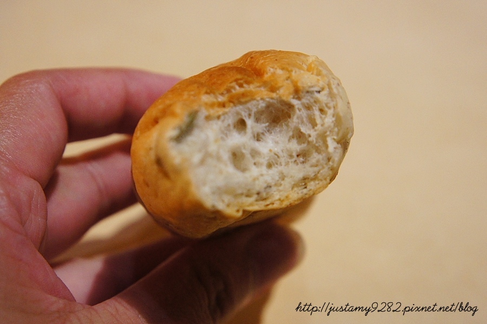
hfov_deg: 36.0
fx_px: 750
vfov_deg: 24.4
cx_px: 244
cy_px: 162
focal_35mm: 56
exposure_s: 1/30
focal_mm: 37
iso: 1600
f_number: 4.5
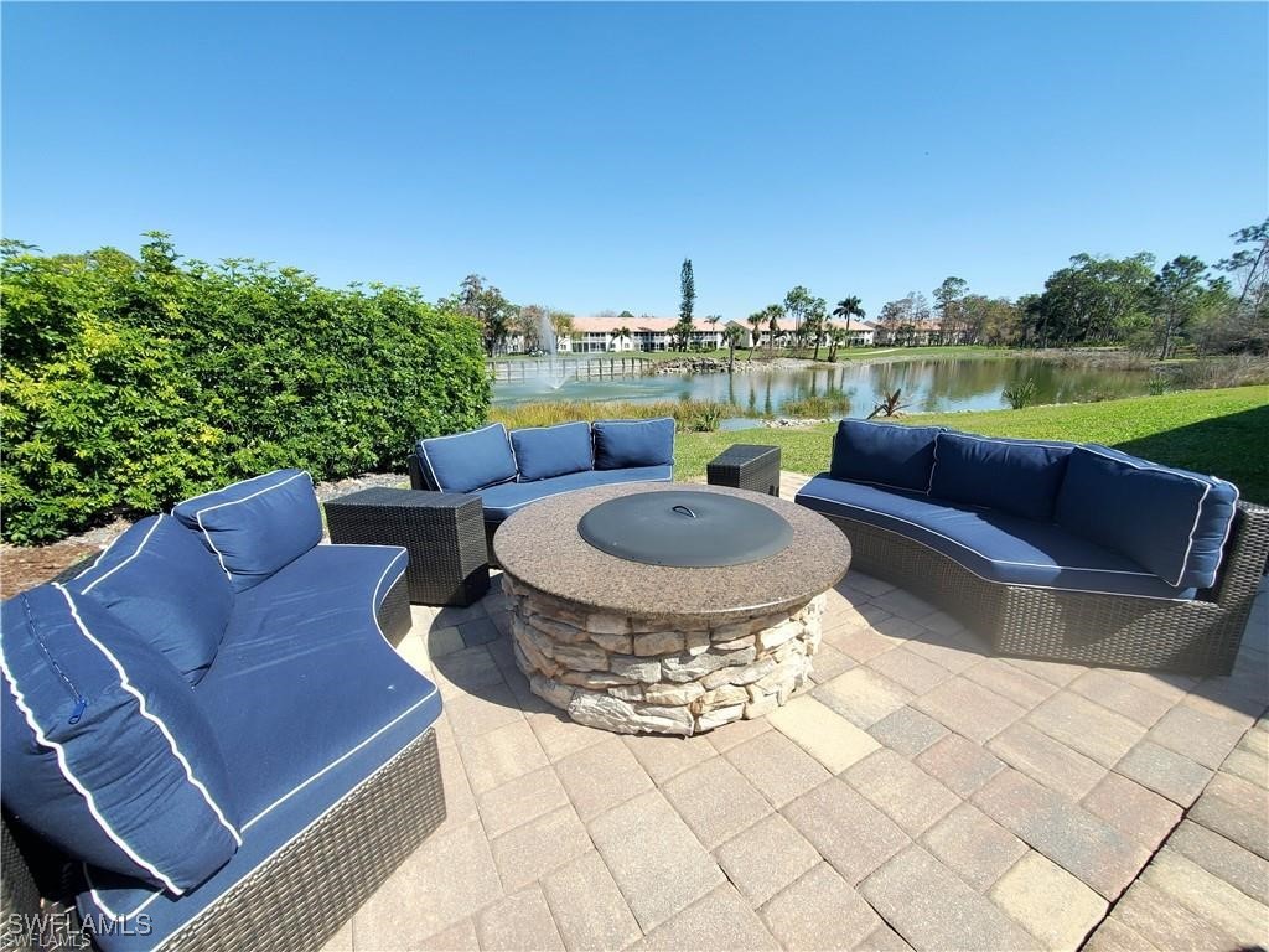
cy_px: 476
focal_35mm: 13
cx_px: 634
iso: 50
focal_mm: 1.8
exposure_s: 1/909
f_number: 2.2
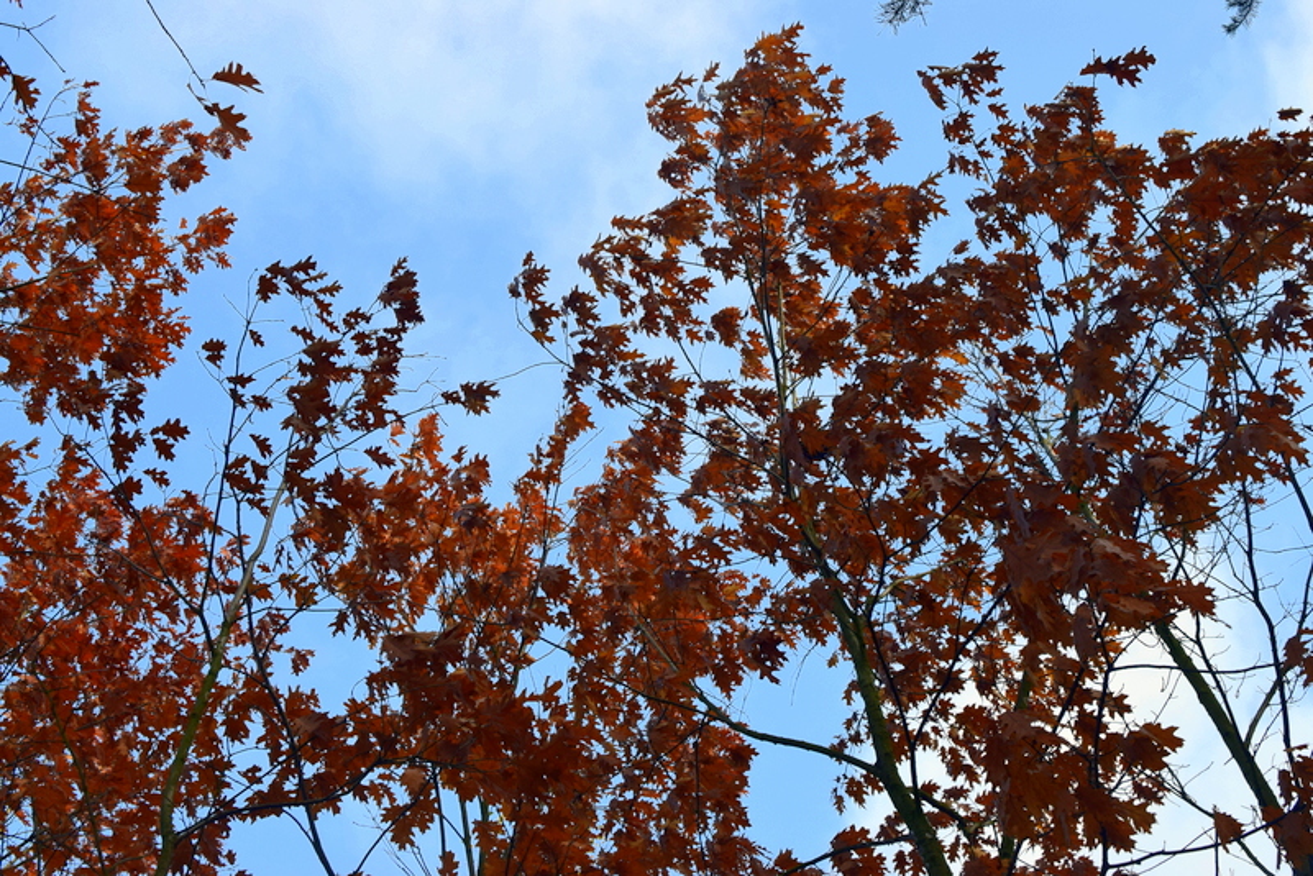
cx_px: 656
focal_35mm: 52
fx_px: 1915
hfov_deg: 37.8
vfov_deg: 25.8
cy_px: 438
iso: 400
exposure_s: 1/160
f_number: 9
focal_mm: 35
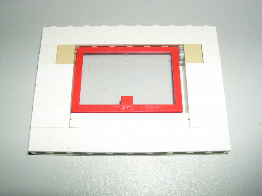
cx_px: 131
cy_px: 98
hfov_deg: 49.0
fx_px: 288
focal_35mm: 38
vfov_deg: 37.7
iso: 100
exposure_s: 1/60
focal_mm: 8
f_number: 7.6
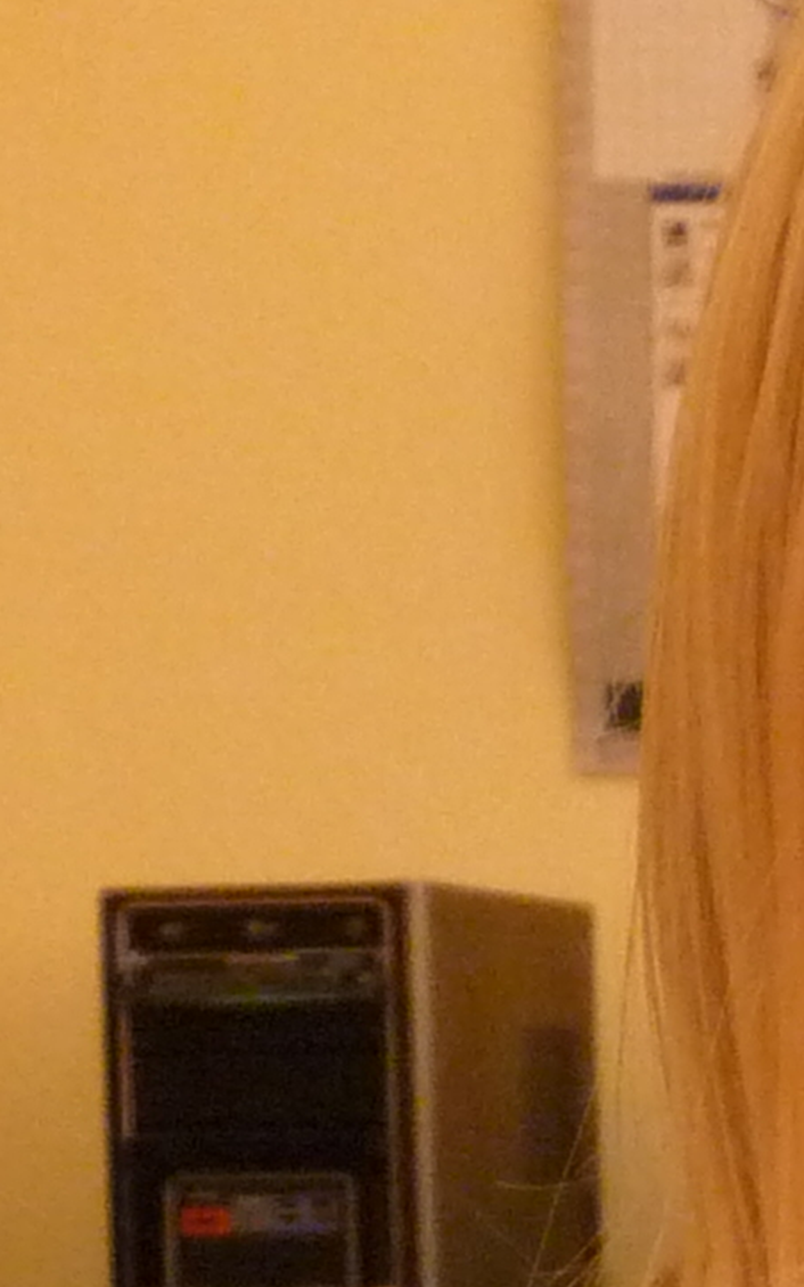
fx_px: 6383
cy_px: 1508
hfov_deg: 6.9
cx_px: 1645
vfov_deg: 11.3
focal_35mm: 182
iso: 400
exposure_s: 1/100
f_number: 3
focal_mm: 6
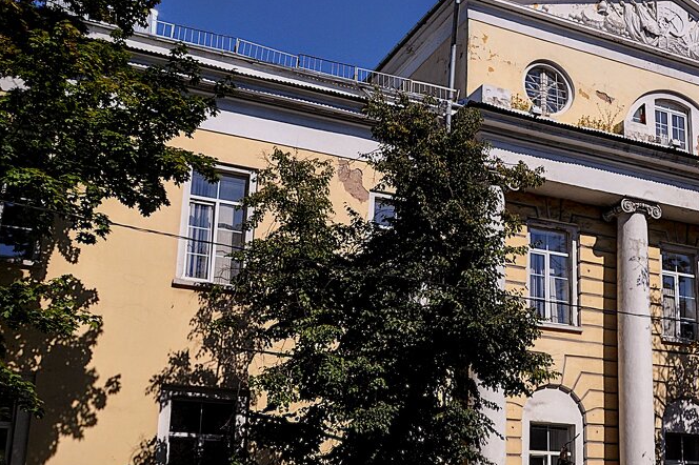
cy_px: 289
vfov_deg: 23.7
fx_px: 1104
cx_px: 611
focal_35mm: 57
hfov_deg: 33.5
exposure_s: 1/250
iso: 200
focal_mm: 21
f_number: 16
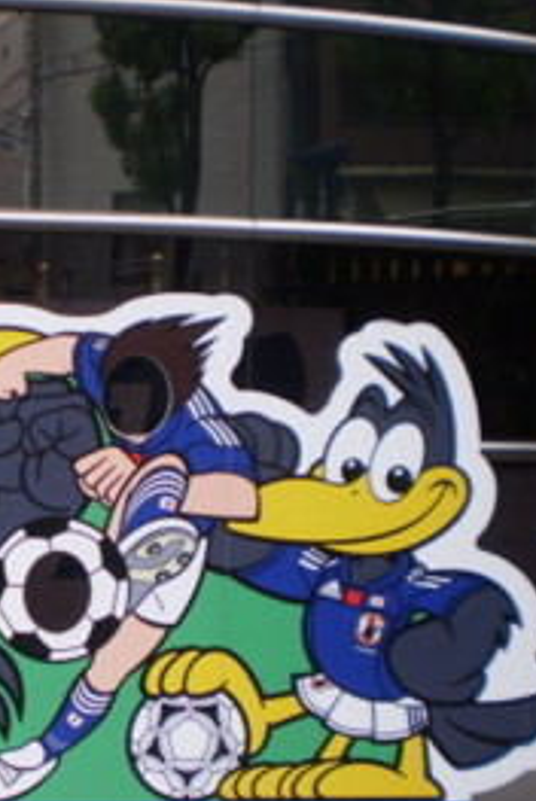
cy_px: 506
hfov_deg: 20.6
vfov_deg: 31.2
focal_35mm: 64
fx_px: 1425
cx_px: -3
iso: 64
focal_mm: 6.3
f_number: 3.1
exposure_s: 1/40
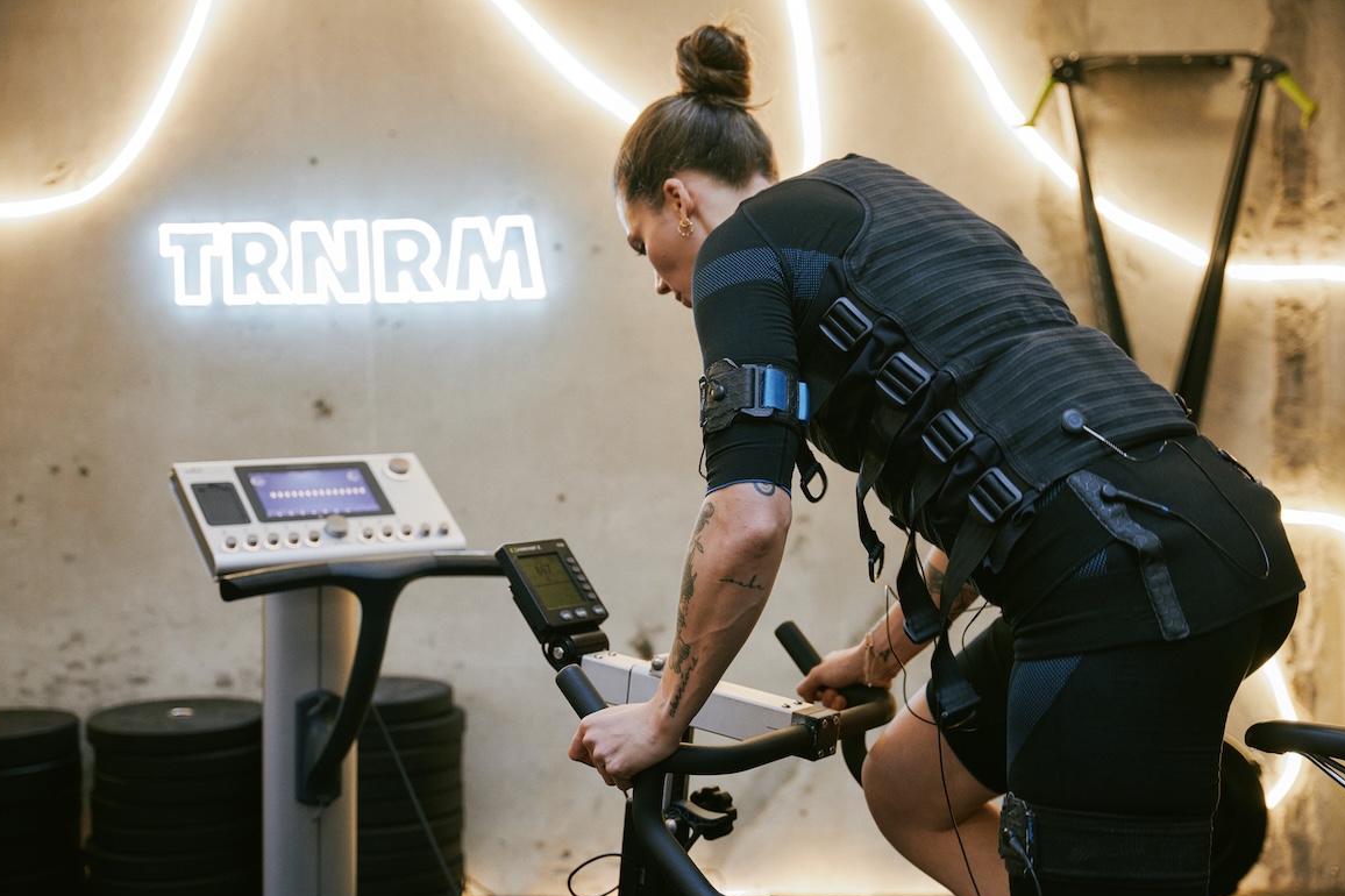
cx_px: 678
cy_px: 457
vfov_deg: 28.6
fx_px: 1759
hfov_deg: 41.8
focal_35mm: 47
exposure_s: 1/160
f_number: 2.8
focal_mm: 46.1
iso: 1600
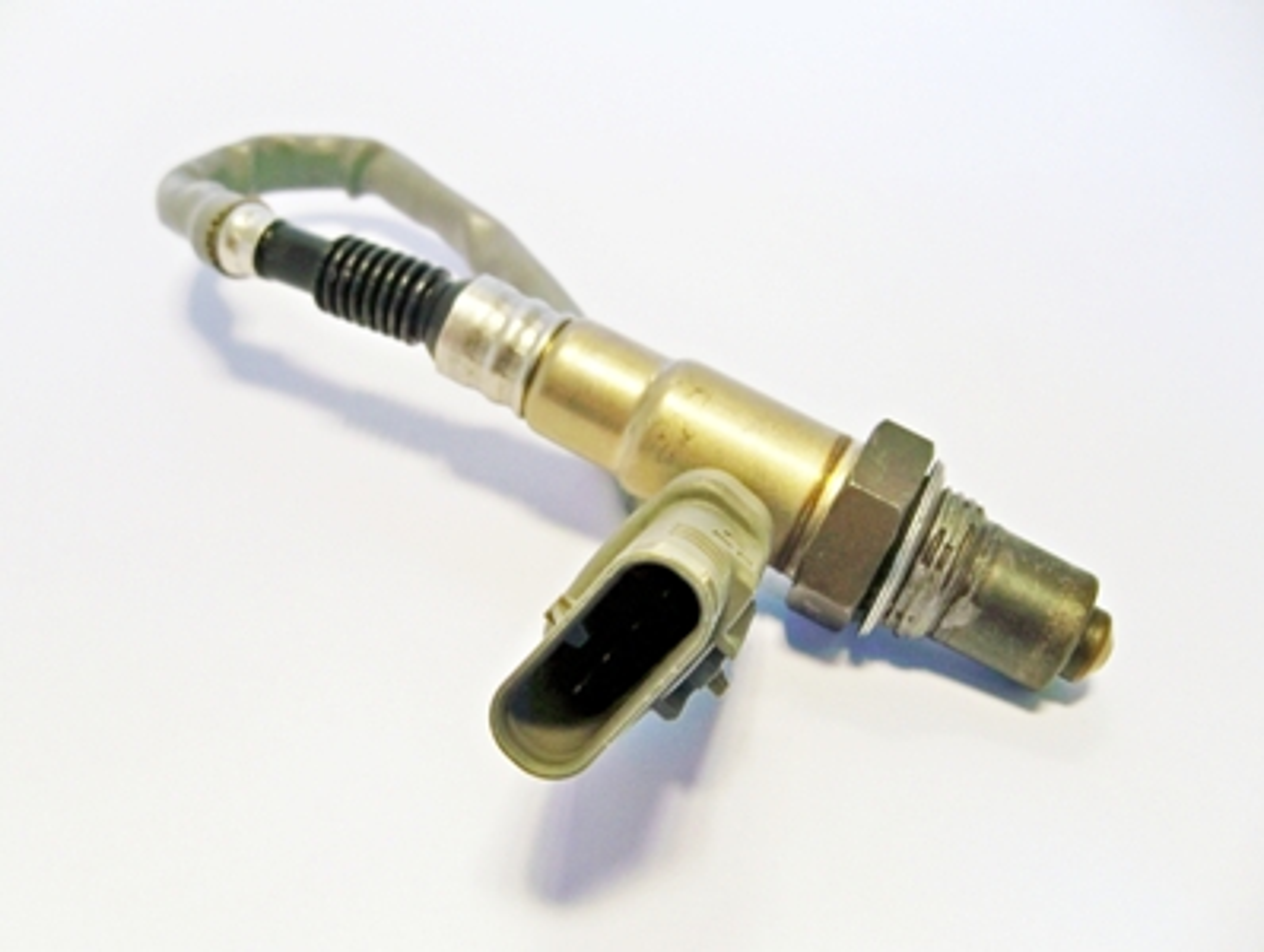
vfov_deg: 40.8
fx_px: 1280
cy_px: 476
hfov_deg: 52.5
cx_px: 632
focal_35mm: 35
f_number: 3.5
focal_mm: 6.2
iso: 100
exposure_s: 1/40
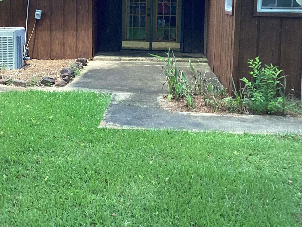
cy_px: 49
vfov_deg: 27.5
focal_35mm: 52
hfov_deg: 36.7
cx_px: 121
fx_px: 454
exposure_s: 1/120
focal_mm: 3.3
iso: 40
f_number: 2.4
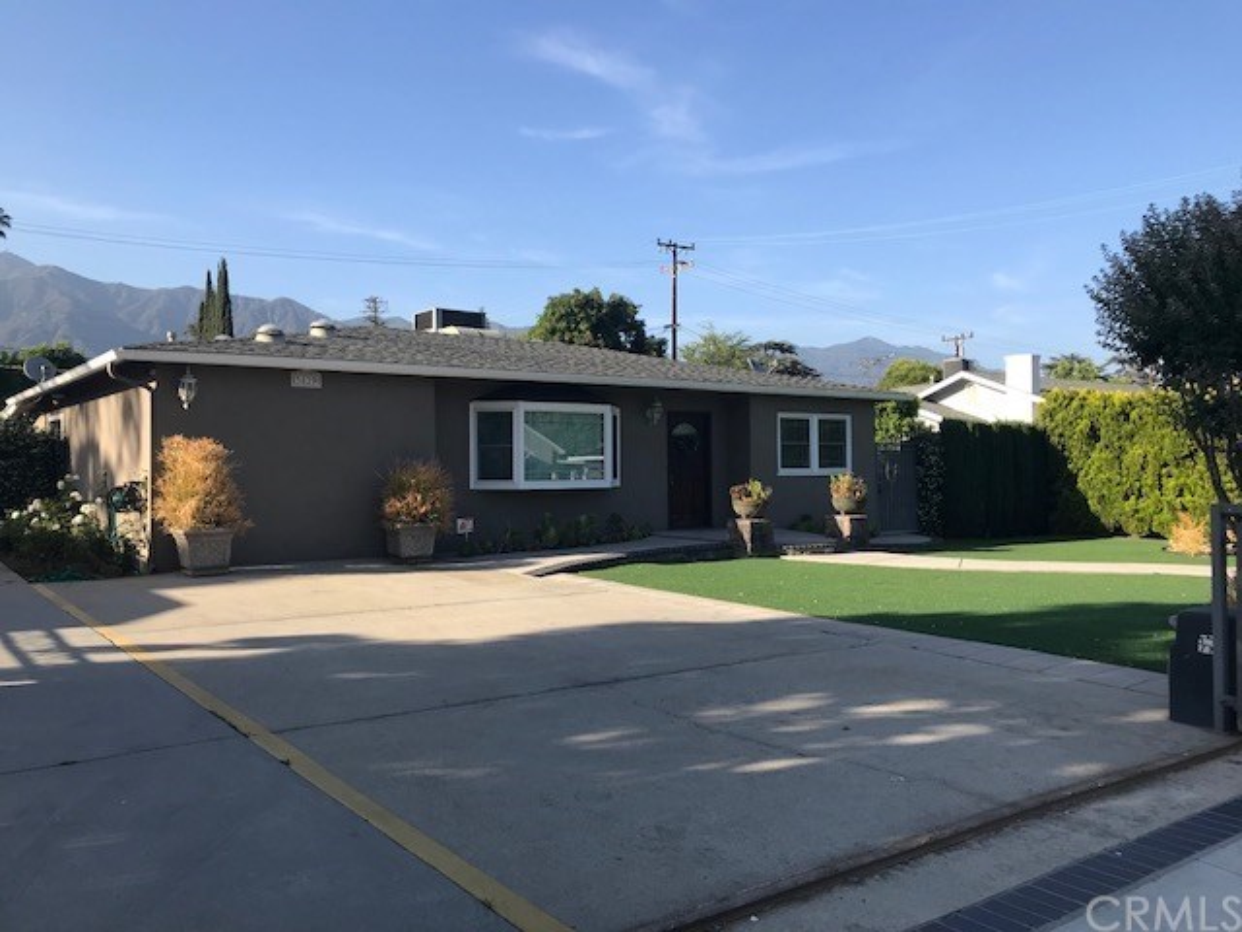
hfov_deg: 63.4
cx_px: 621
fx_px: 1005
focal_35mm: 28
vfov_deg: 49.7
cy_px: 466
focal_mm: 3.99
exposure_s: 1/1277
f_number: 1.8
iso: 20
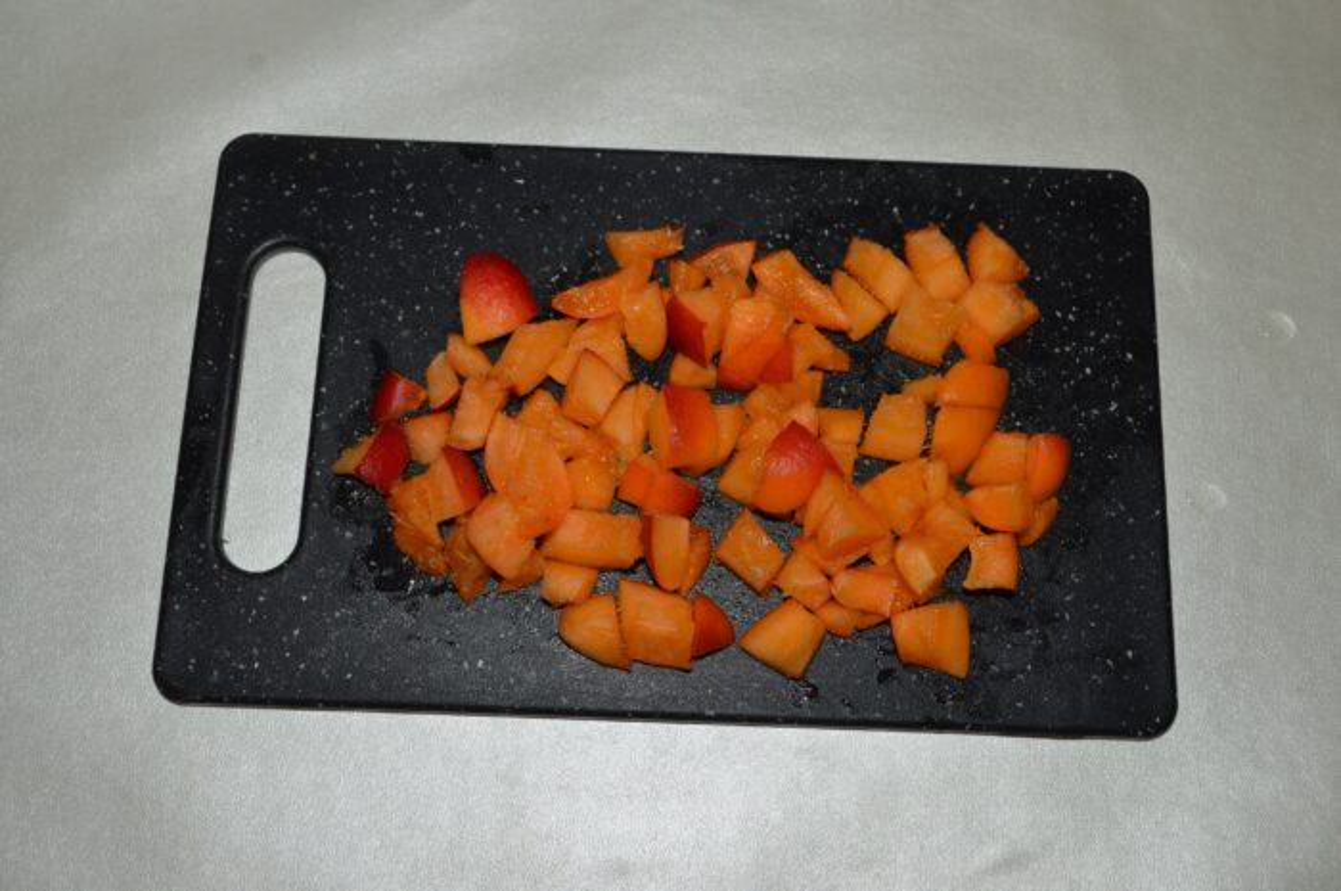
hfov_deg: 49.6
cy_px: 446
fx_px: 1451
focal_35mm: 39
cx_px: 670
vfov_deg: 34.1
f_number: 8
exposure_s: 1/60
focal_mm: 26
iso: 100
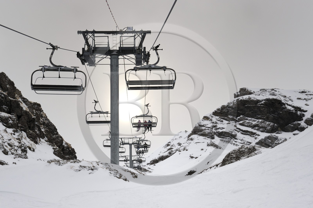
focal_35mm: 70
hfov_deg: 28.8
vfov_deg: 19.4
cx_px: 156
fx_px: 608
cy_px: 104
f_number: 14
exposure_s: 1/640
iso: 400
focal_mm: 70
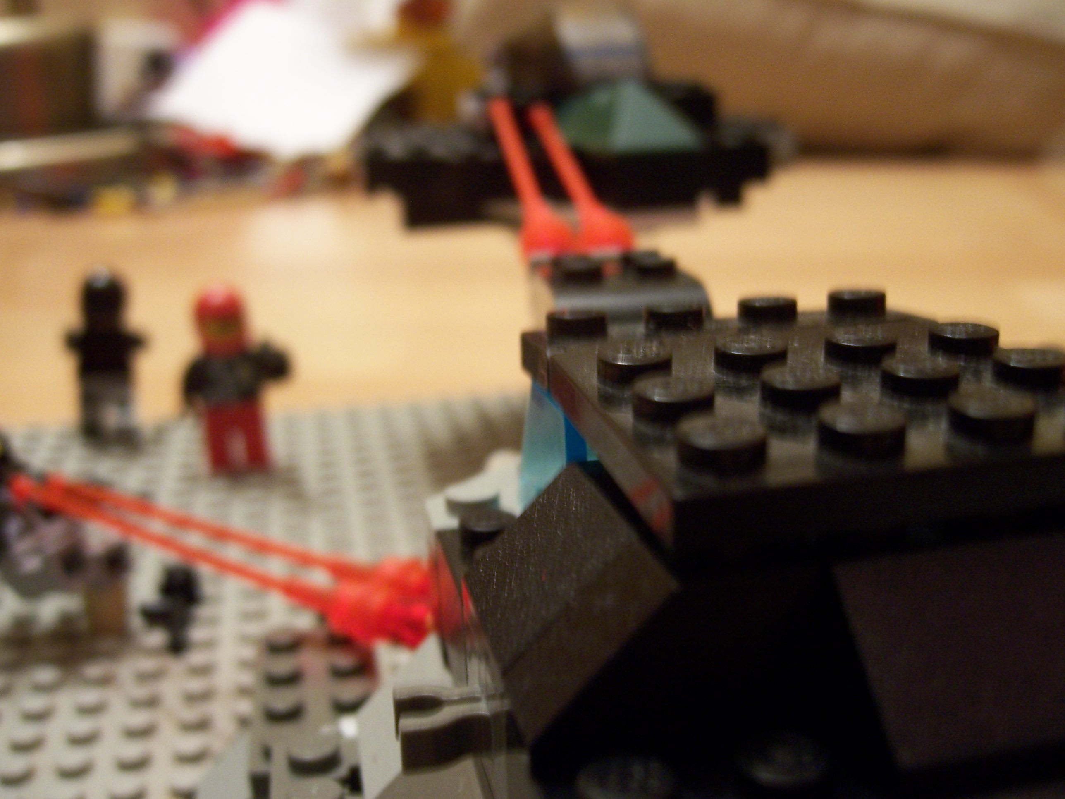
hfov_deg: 51.4
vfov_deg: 39.7
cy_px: 400
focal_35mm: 36
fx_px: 1108
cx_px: 532
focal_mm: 6.2
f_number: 2.8
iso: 160
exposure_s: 1/8
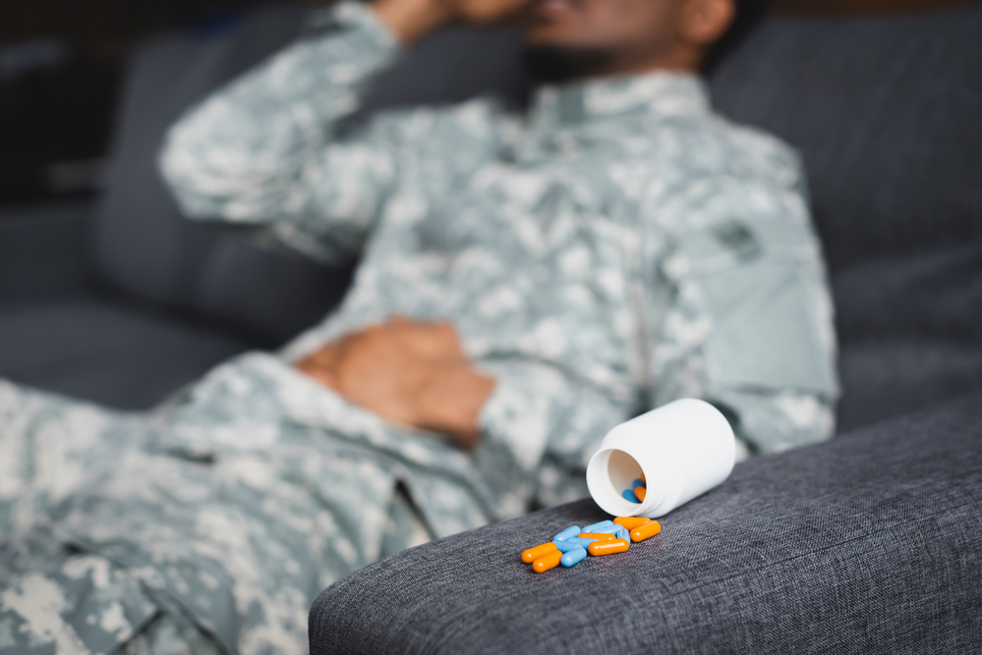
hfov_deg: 39.6
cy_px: 328
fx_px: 1364
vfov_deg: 27.0
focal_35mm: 50
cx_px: 491
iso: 640
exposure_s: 1/100
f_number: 3.2
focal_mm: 50
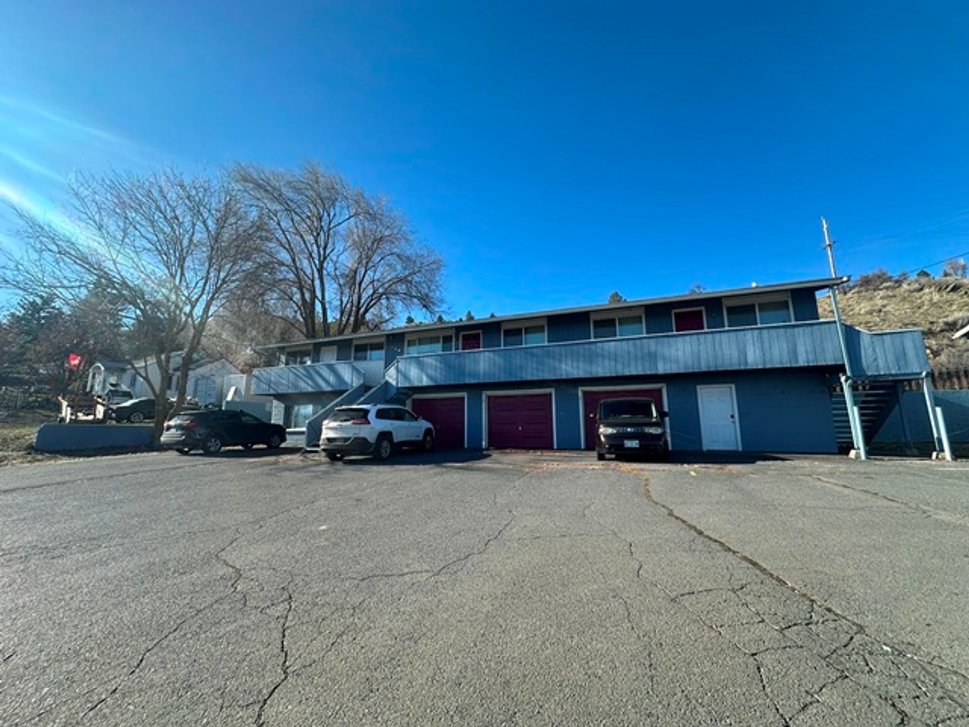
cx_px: 484
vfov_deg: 85.7
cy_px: 364
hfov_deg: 102.1
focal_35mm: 14
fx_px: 392
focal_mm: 2.22
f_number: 2.2
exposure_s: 1/749
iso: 40
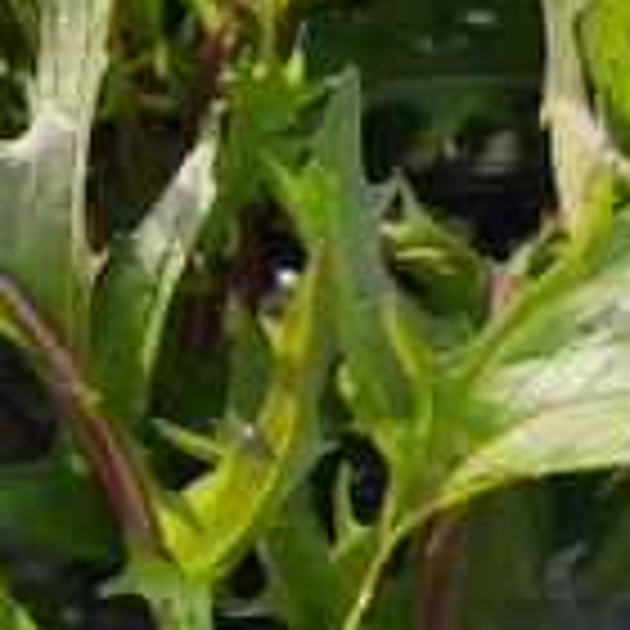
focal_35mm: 79
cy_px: 220
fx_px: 1627
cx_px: 180
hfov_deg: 21.8
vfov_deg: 21.8
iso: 100
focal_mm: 4.74
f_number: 1.79
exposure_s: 1/757
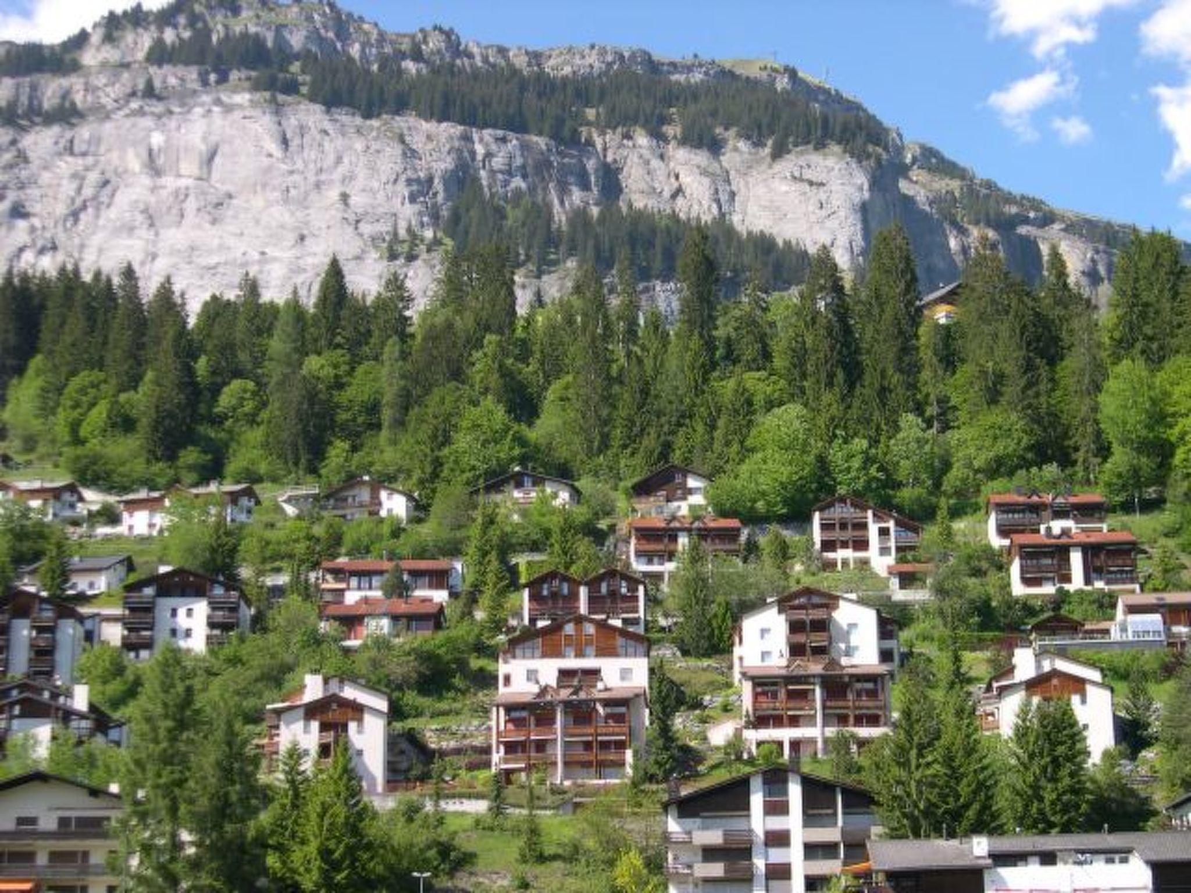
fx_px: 1961
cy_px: 446
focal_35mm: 57
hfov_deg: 33.8
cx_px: 596
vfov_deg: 25.7
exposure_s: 1/462
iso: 100
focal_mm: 12.2
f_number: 3.4
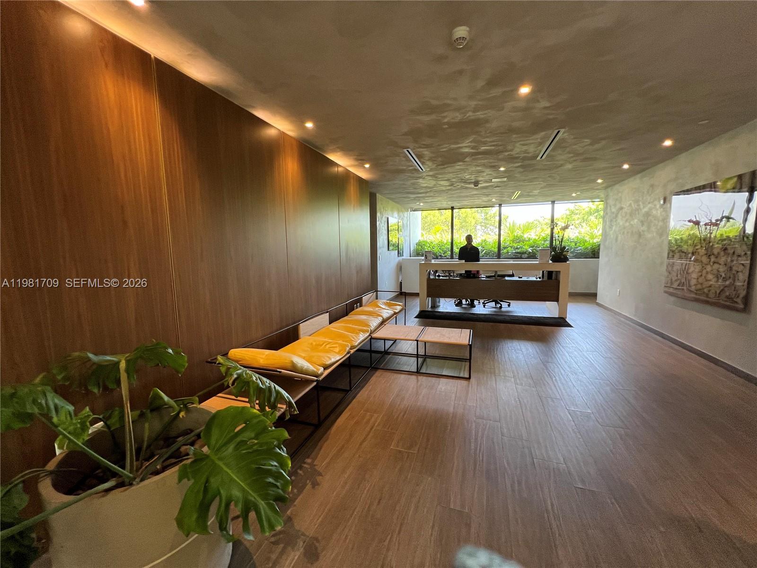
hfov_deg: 106.2
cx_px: 378
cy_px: 284
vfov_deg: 89.9
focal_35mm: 13
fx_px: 284
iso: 200
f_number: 1.8
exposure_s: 1/60
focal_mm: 1.57
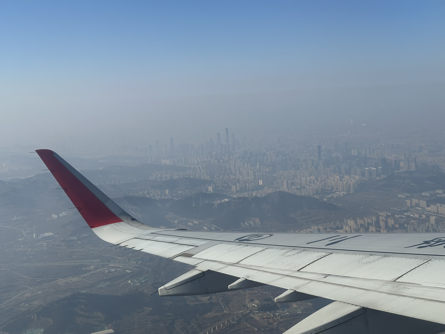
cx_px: 222
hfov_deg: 39.7
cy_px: 167
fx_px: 617
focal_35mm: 48
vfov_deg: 30.3
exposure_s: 1/5556
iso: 64
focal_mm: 6.86
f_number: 1.78
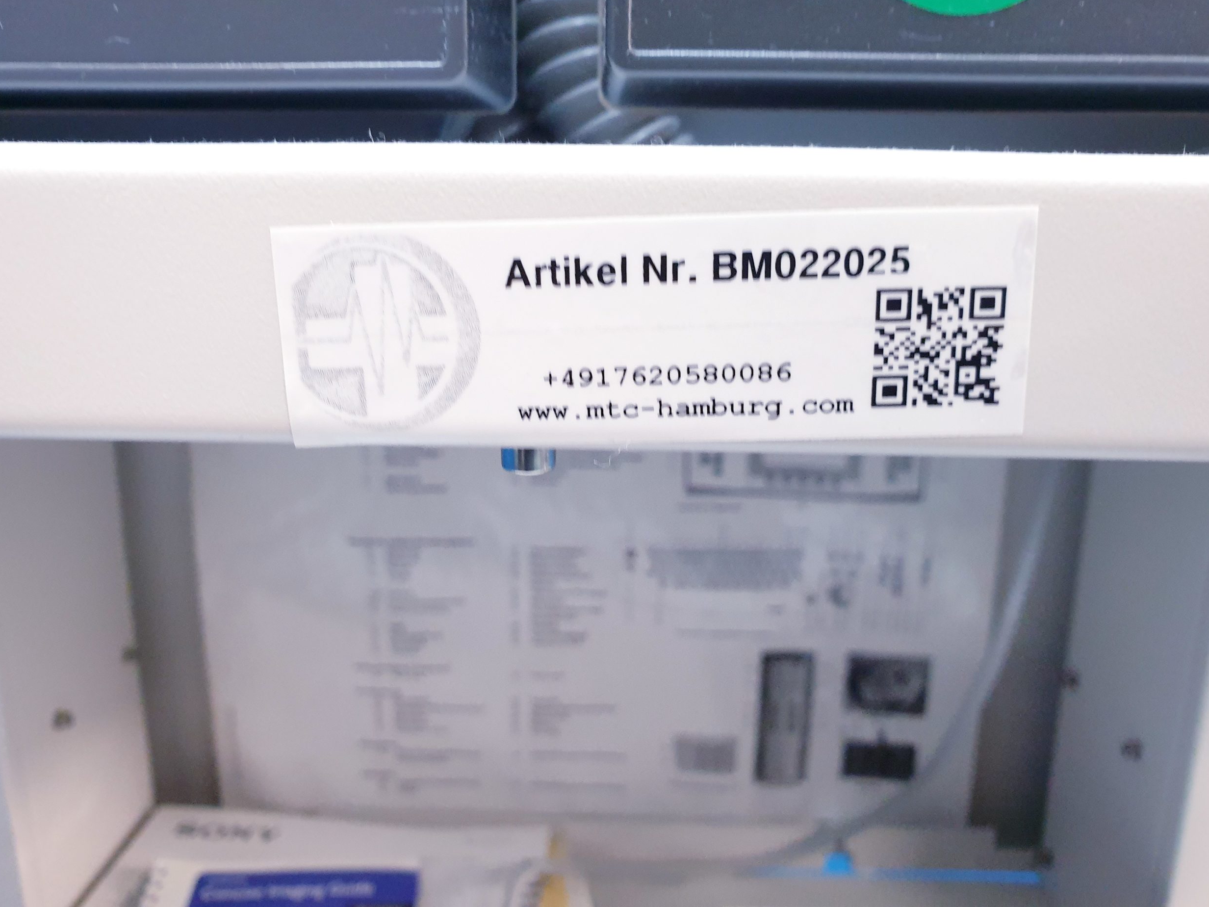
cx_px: 594
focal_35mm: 27
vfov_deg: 51.3
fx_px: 943
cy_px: 437
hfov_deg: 65.3
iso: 320
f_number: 2.4
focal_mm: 4.3
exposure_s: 1/33
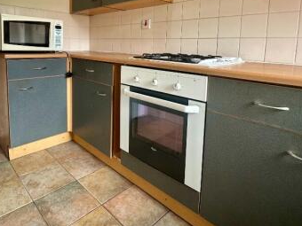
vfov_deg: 55.0
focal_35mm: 24
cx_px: 126
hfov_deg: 71.1
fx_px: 209
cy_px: 67
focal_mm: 2.22
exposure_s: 1/99
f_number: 2.2
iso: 125
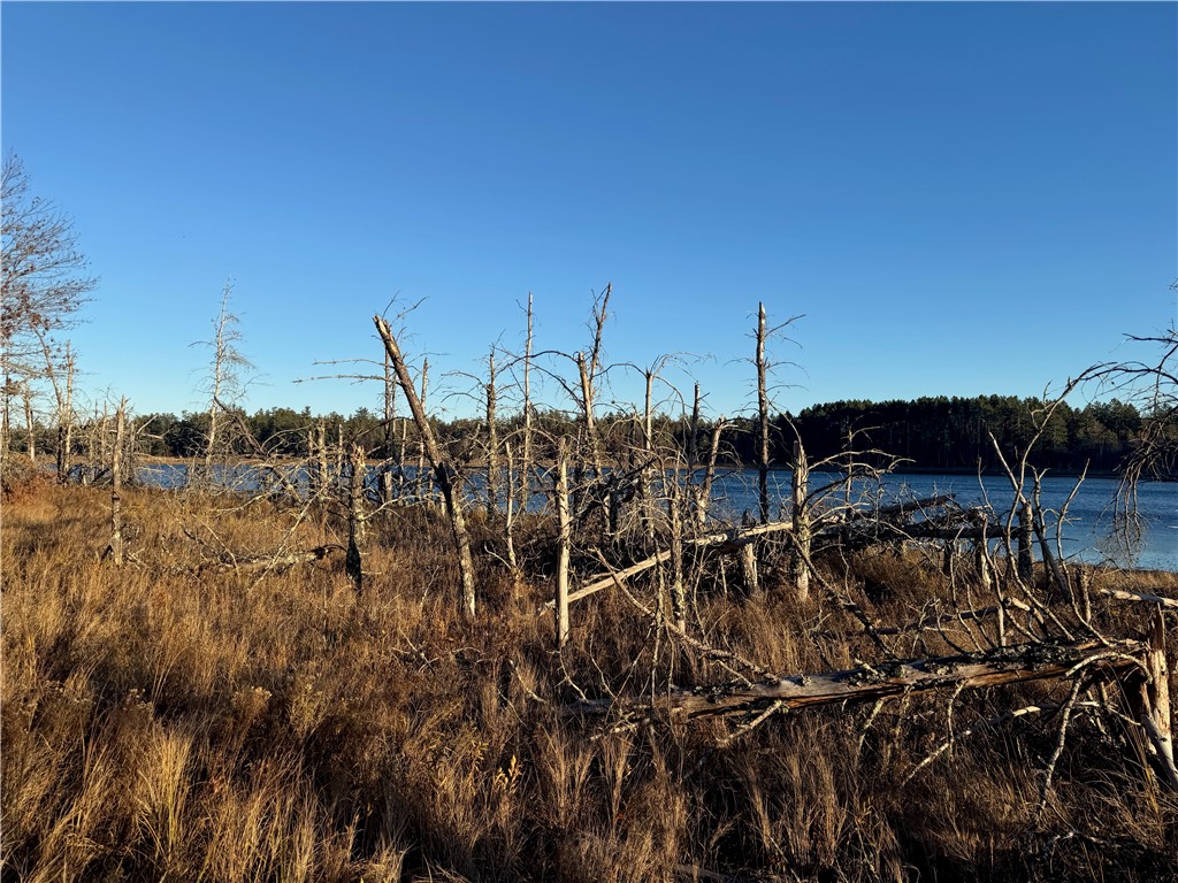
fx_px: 817
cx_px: 589
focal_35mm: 24
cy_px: 442
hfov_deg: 71.6
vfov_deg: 56.8
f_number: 1.78
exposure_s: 1/3096
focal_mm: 6.76
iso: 80
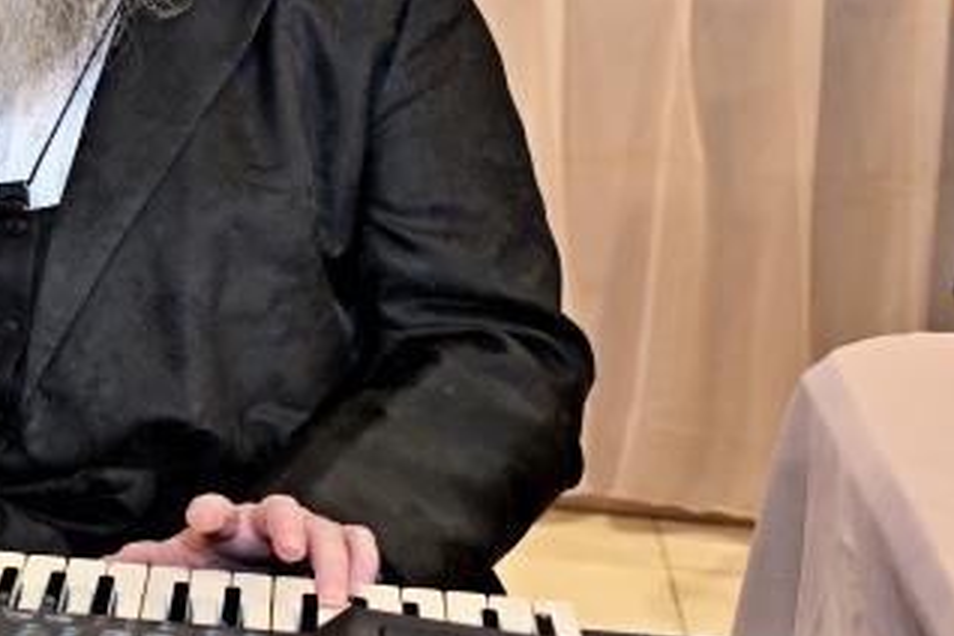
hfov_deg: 18.2
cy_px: -38
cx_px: -357
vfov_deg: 13.1
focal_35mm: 103
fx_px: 2729
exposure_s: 1/160
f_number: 4
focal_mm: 32
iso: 800
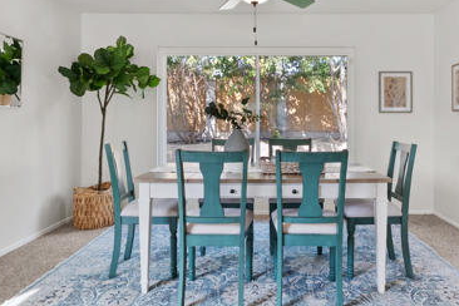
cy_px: 112
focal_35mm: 28
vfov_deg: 45.9
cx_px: 270
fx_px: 357
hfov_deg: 65.0
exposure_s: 1/3
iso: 250
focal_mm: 16
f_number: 9
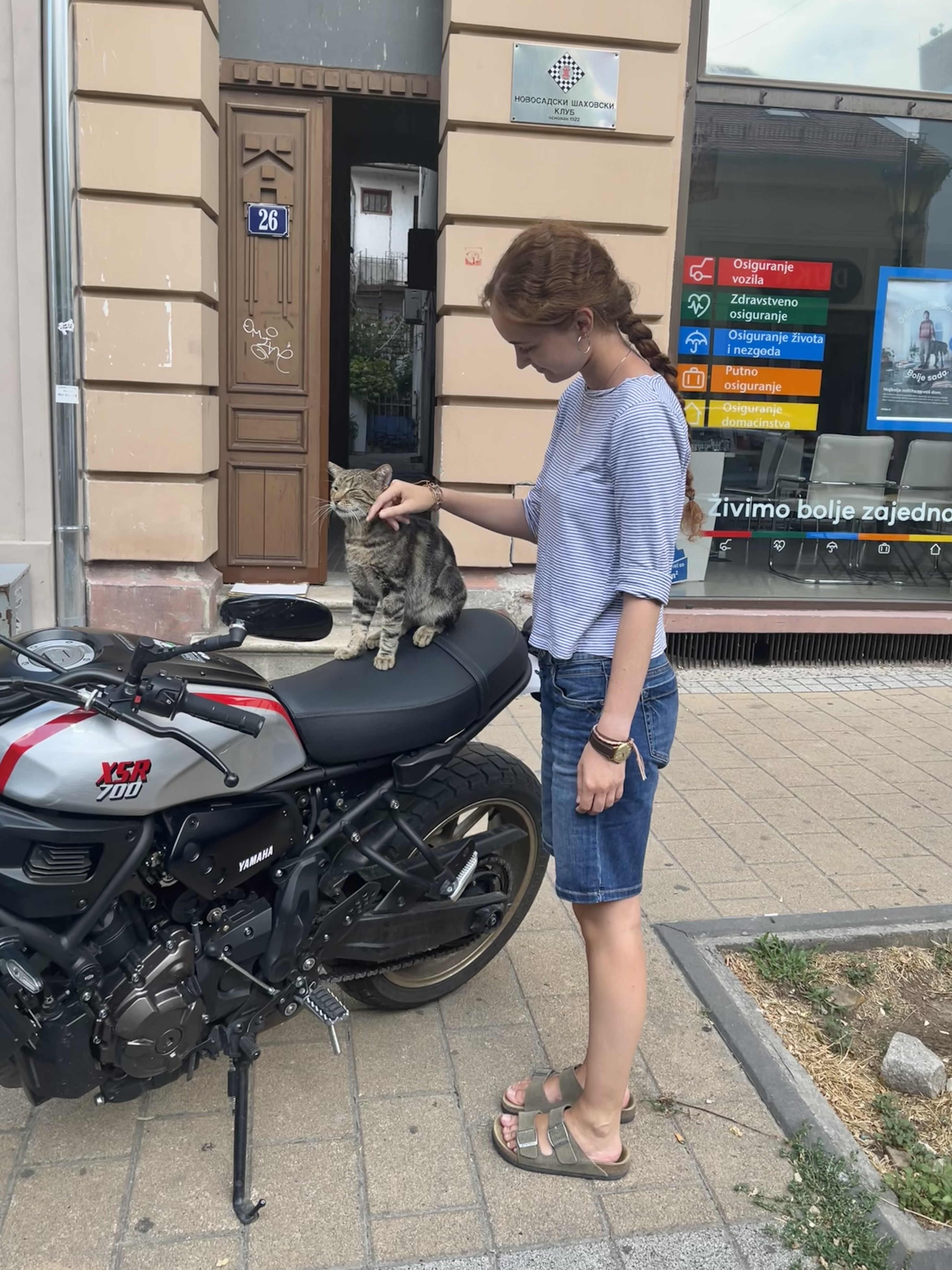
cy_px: 635
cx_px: 476
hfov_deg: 53.1
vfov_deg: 67.3
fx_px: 953
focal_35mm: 26
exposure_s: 1/858
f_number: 1.6
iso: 50
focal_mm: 5.1
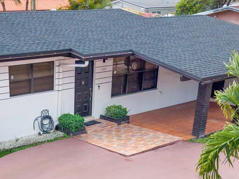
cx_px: 46
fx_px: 455
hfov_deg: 28.7
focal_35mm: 66
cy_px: 209
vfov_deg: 20.9
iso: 230
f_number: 1.8
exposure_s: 1/120
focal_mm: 8.67
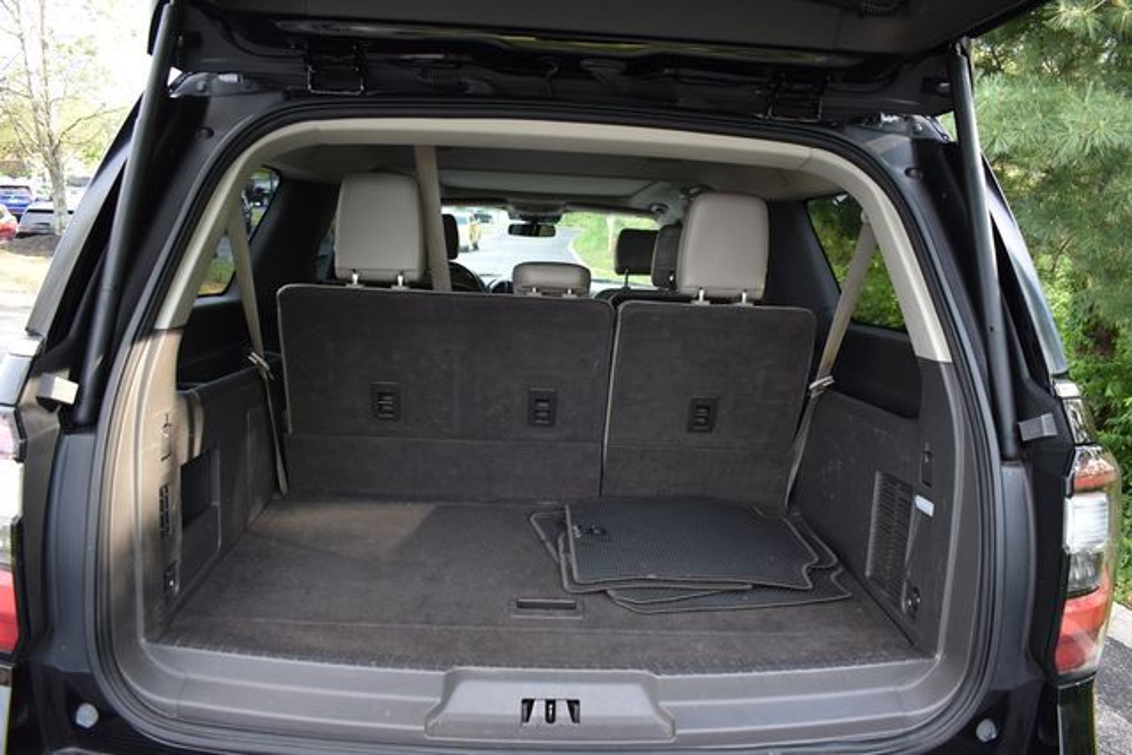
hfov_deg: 67.4
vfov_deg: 48.0
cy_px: 378
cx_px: 566
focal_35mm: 27
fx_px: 849
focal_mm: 18
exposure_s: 1/250
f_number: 3.5
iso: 720
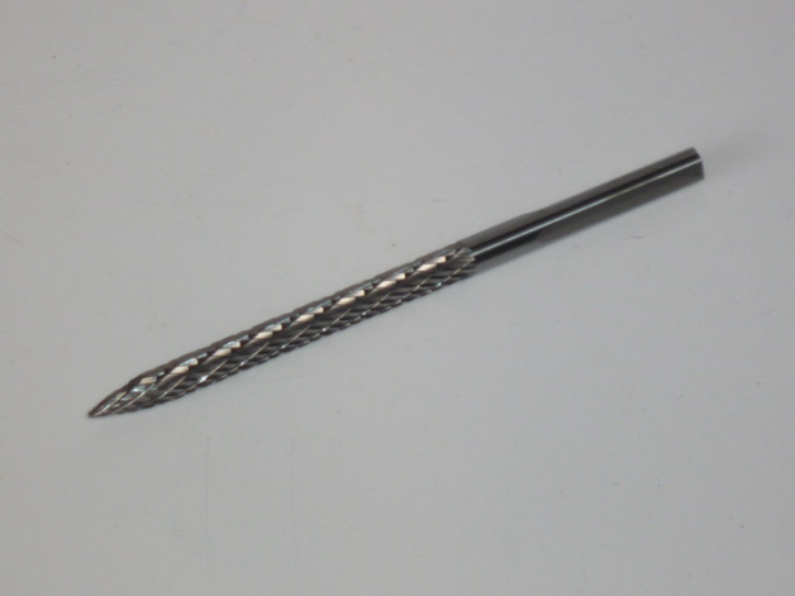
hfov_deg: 9.2
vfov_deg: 6.9
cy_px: 299
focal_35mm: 214
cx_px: 401
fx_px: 4915
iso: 100
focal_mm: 20.5
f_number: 5.7
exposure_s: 1/60
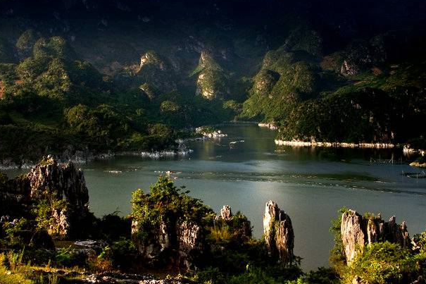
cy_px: 101
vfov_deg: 23.3
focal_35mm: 58
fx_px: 686
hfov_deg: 34.5
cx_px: 195
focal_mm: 26
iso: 100
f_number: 16
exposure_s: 1/40
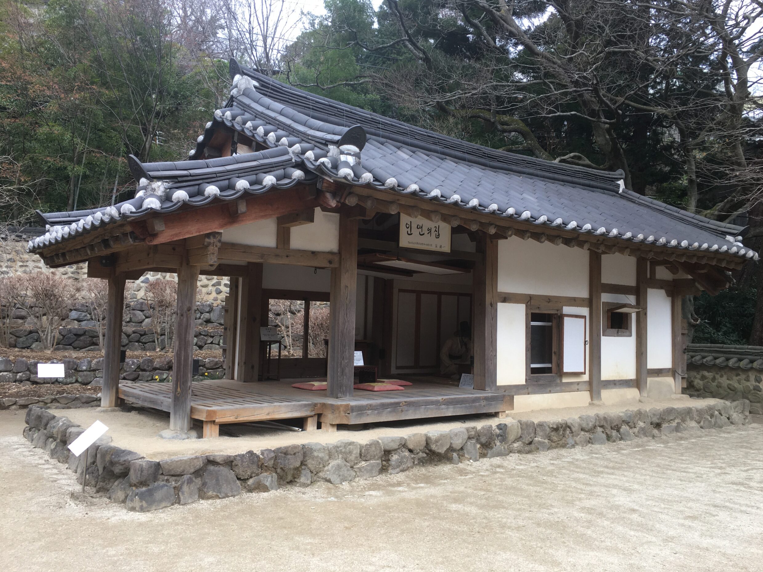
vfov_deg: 46.8
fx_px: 661
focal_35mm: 30
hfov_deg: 60.0
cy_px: 280
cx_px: 389
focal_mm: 4.15
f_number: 2.2
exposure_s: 1/120
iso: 25
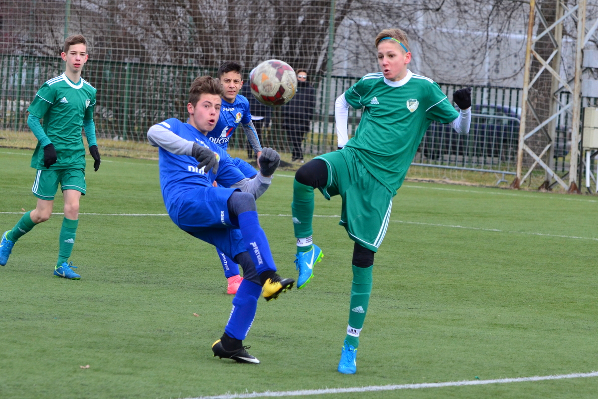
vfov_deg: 9.0
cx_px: 299
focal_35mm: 153
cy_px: 200
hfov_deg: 13.4
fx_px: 2541
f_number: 5.6
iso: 800
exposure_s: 1/1000
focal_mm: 102
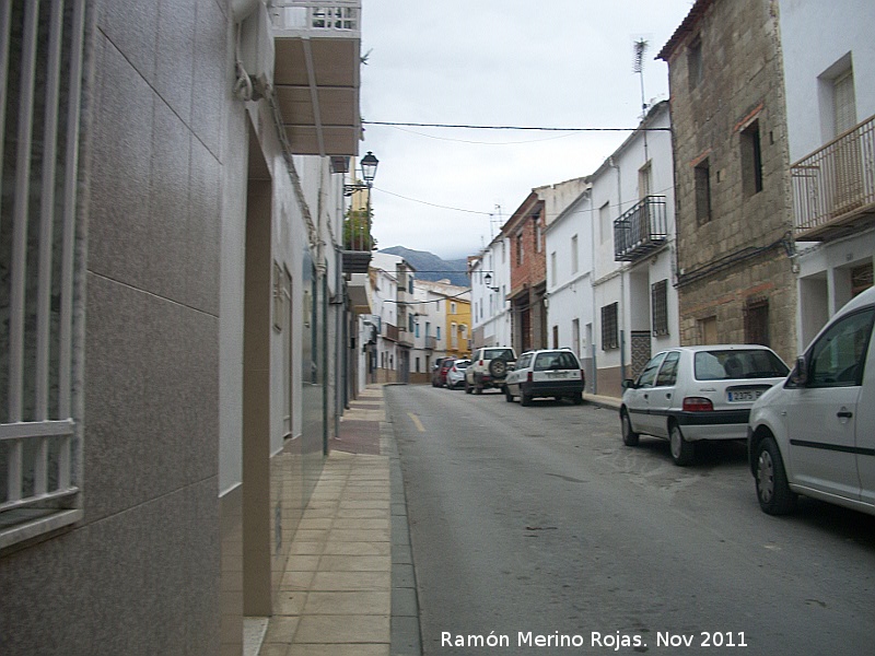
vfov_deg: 40.7
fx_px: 885
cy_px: 328
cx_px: 438
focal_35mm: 35
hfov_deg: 52.6
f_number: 3.1
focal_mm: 6.3
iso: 80
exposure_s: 1/160
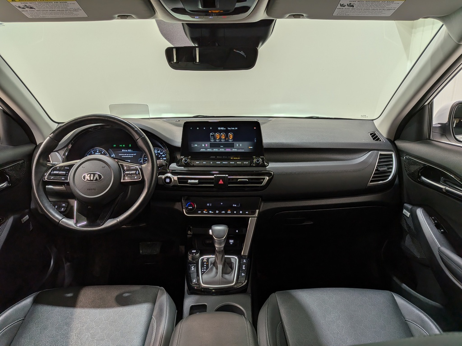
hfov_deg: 71.6
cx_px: 231
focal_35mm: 24
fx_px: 320
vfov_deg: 56.8
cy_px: 173
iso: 26
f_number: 1.7
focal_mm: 4.53
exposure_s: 1/139
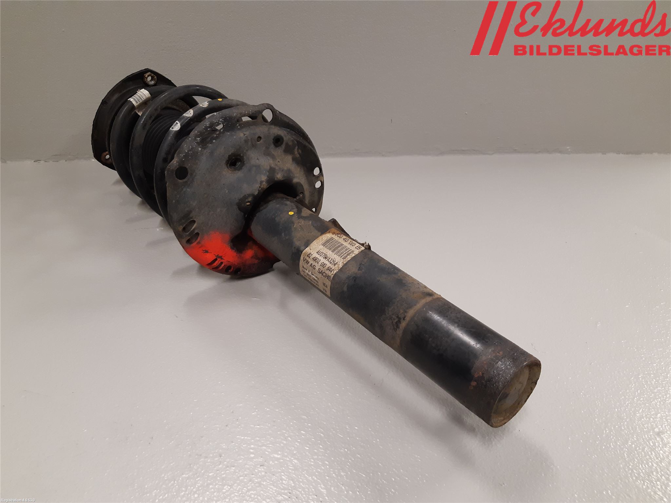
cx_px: 336
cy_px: 252
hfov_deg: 67.3
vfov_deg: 53.1
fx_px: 504
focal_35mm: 26
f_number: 1.7
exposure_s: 1/50
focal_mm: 3.93
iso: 125
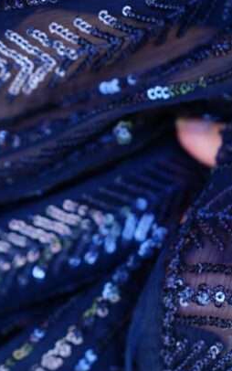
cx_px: 176
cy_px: 323
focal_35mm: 79
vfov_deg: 25.4
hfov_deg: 16.4
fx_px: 799
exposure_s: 1/640
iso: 200
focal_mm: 35
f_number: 2.2
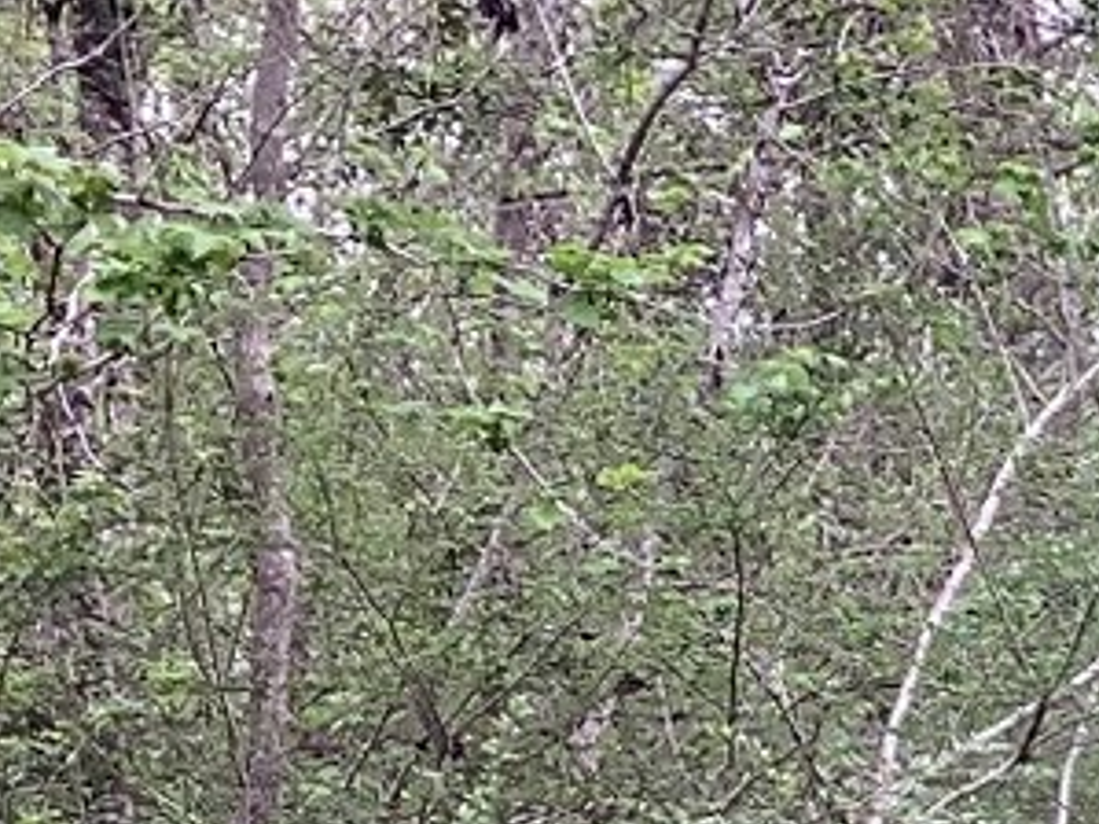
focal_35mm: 166
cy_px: 1199
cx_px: 1875
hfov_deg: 11.2
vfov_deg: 8.7
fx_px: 5268
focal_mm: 3.3
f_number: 2.4
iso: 40
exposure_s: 1/120
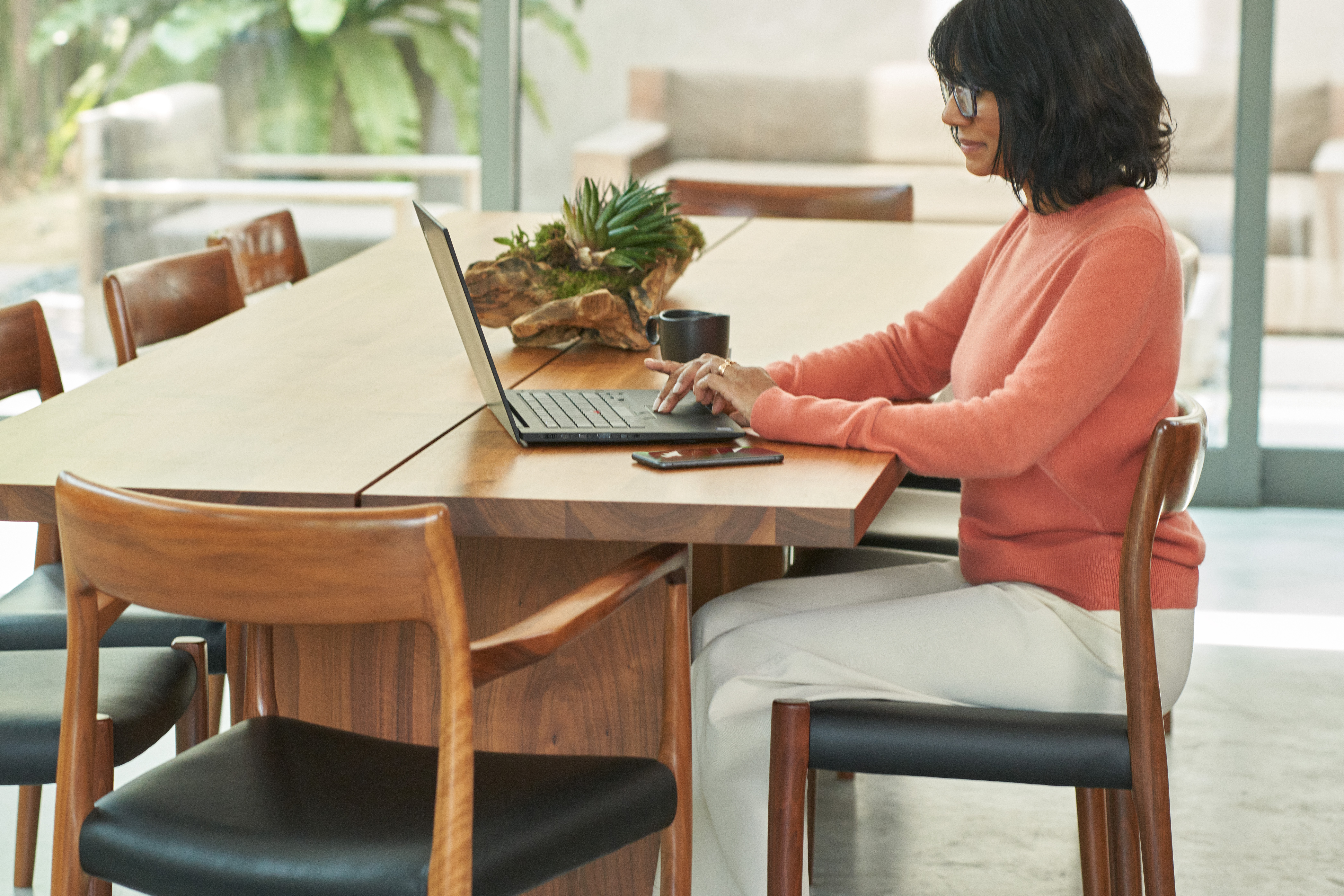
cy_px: 539
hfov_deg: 16.6
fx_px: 4592
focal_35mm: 123
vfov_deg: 11.1
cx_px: 596
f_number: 3.2
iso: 1600
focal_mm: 85
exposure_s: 1/250
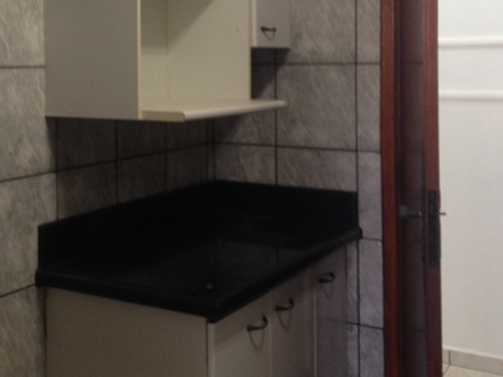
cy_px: 83
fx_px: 857
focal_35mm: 59
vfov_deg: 24.5
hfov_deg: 32.2
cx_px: 134
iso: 100
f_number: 2.4
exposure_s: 1/20
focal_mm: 4.28
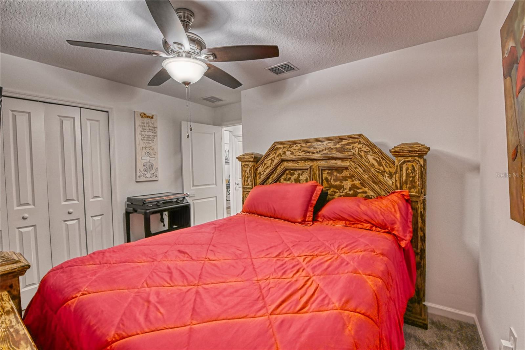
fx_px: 219
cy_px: 175
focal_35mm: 15
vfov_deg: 77.3
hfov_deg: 100.4
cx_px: 262
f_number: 7.1
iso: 2500
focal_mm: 15
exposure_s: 1/200
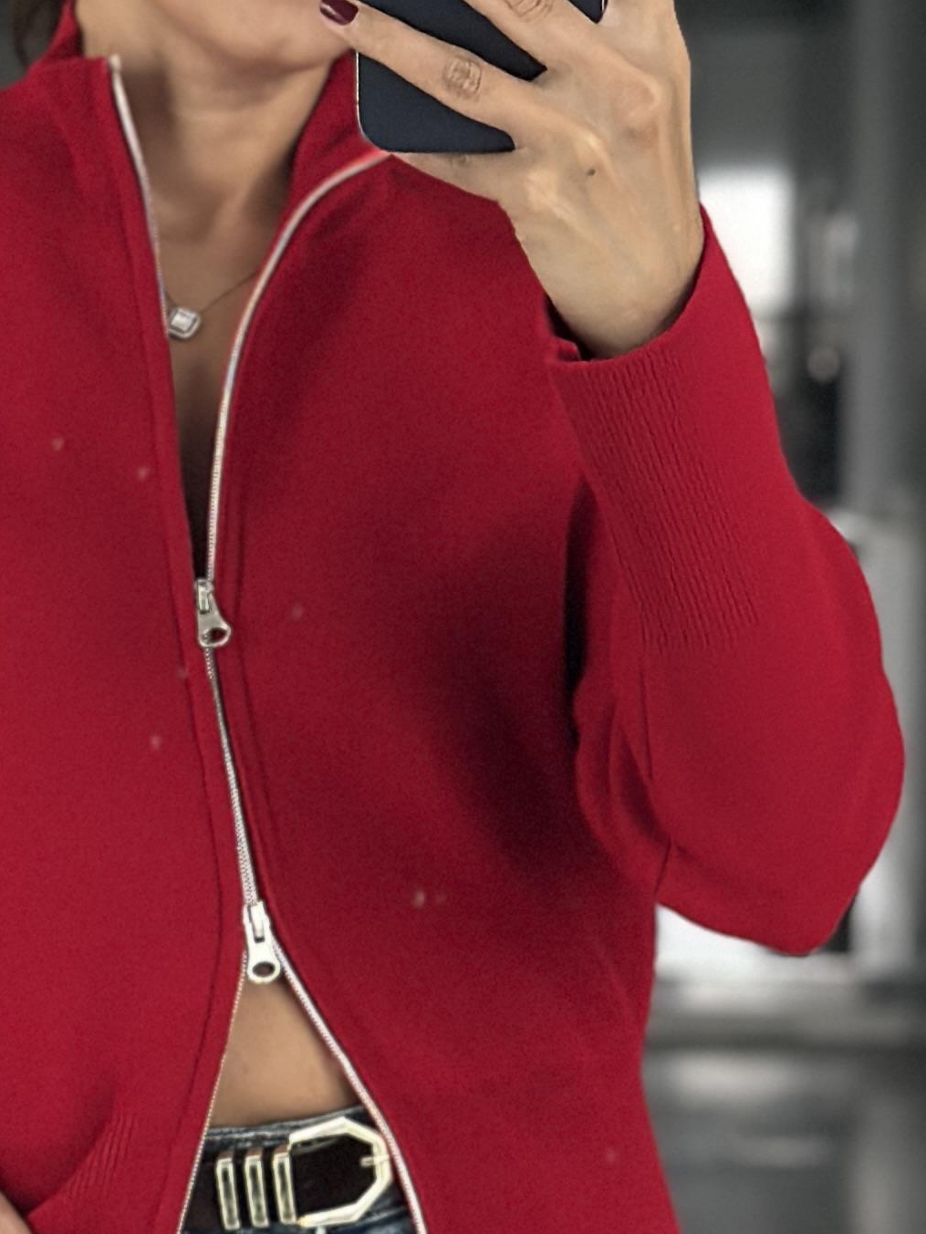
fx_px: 5100
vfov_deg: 13.8
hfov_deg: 10.4
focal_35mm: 143
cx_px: 234
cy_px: 541
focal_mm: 6.86
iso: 640
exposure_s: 1/40
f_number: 1.78
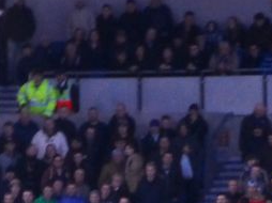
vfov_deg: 1.4
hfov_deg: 1.8
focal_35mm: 1092
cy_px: 470
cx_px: 74
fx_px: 8572
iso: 400
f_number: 5.6
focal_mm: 41.3
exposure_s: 1/8
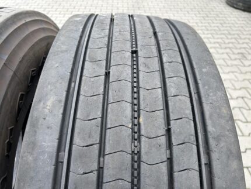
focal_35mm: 26
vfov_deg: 53.1
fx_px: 189
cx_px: 126
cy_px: 94
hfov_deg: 67.3
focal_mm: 5.7
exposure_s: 1/666
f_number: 1.5
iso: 50
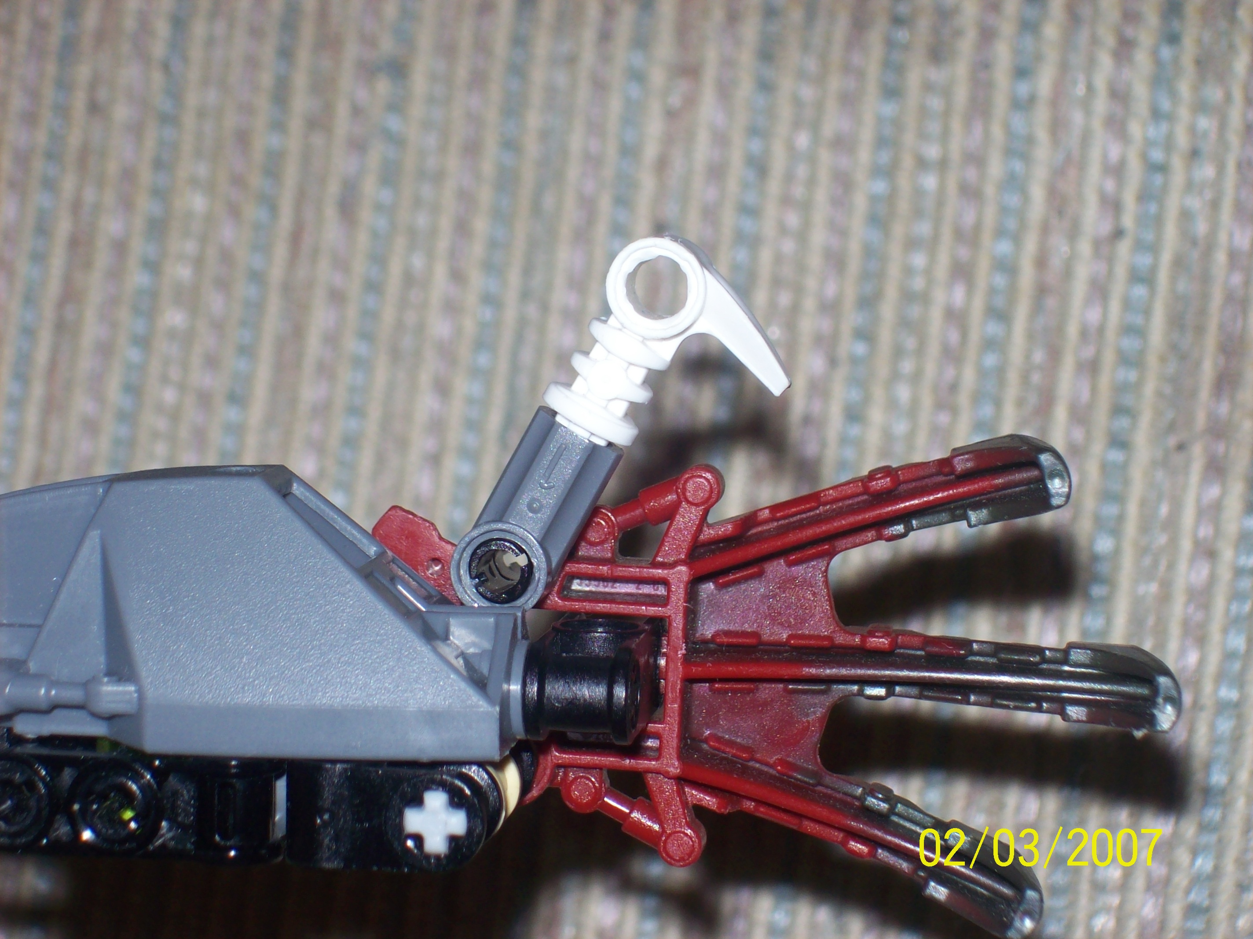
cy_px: 470
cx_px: 626
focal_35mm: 108
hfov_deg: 18.2
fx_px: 3908
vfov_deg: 13.7
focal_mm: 18
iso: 80
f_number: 4.8
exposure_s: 1/128
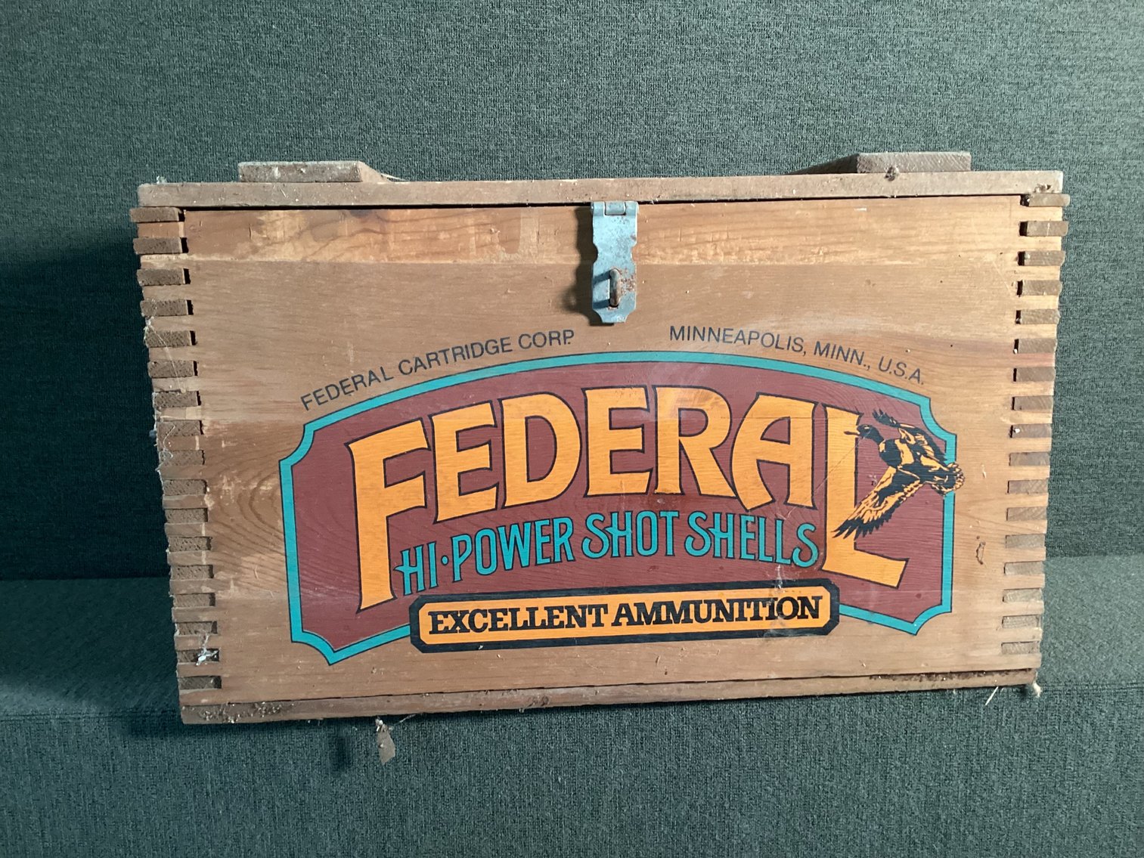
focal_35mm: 31
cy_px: 429
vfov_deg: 45.4
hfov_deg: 58.3
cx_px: 572
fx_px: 1025
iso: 250
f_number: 2.4
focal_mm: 3.3
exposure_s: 1/40
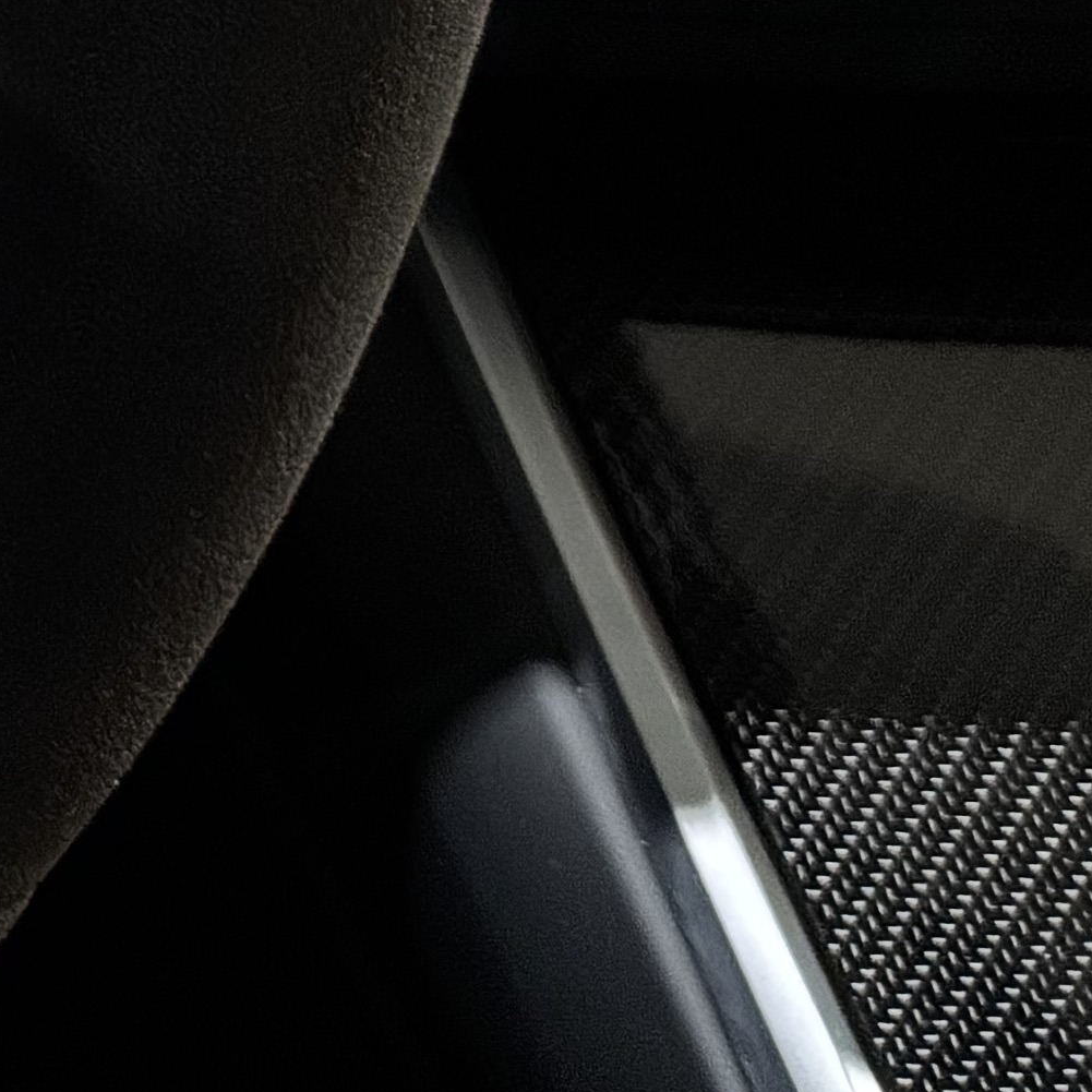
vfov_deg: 12.7
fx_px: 4319
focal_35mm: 121
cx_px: -1054
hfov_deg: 12.7
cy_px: -1078
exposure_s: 1/30
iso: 1600
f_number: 1.78
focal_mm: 6.76
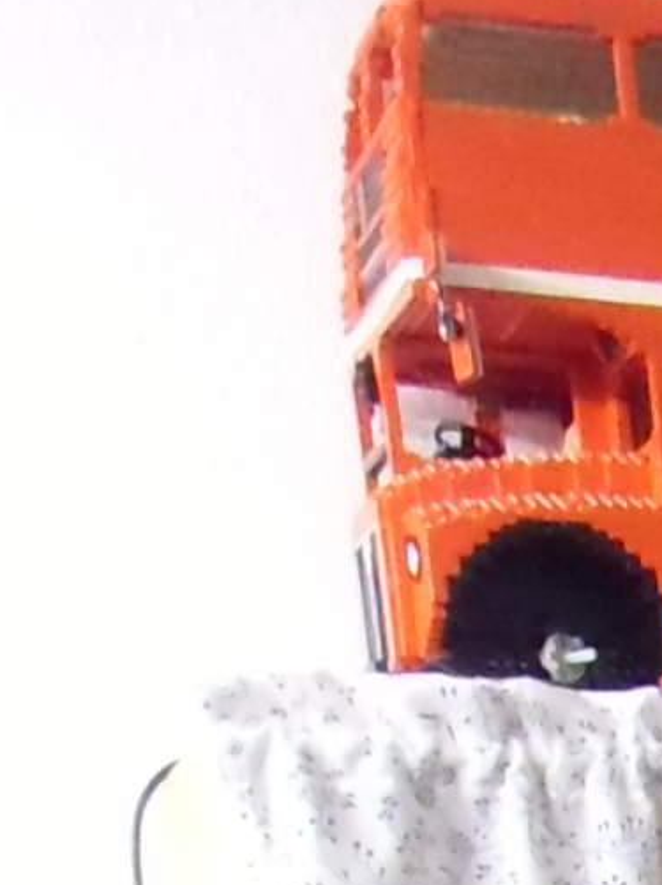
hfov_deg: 9.8
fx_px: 3447
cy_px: 2379
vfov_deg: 11.2
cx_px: 1559
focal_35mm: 135
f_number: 3
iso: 800
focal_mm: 4.24
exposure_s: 1/20
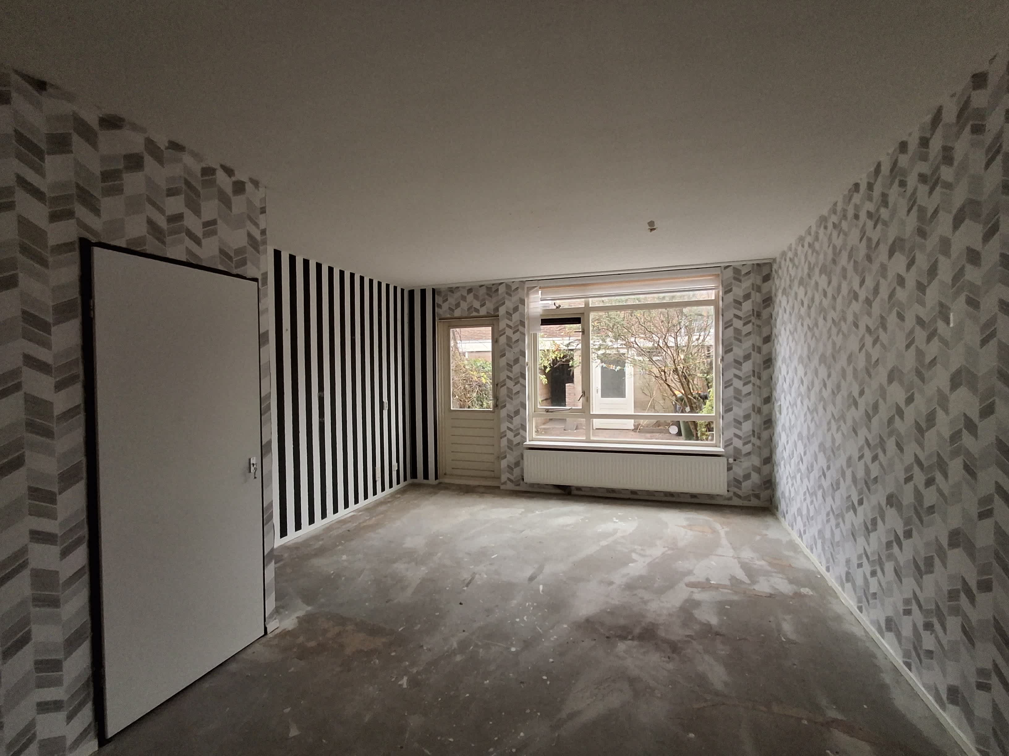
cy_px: 378
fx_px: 466
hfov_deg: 94.5
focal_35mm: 16
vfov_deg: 78.1
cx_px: 504
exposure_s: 1/33
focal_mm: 1.6
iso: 250
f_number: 2.2
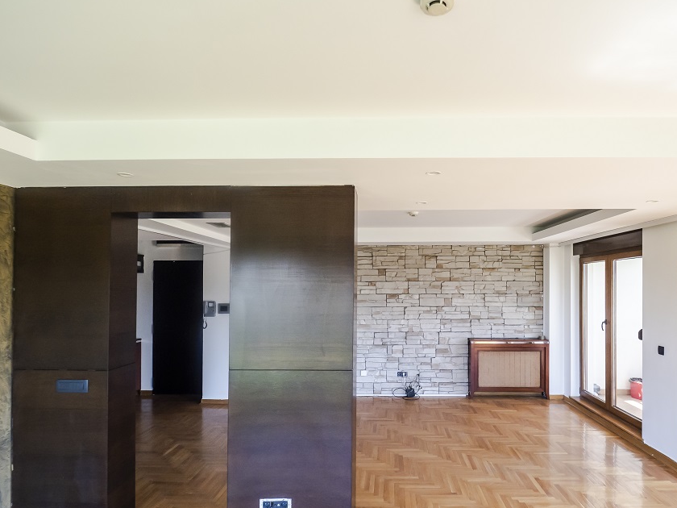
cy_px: 301
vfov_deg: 65.4
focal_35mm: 20
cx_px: 445
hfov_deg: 79.4
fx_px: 391
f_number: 4
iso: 400
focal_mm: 7
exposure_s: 1/40
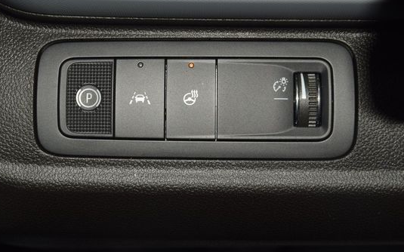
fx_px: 1107
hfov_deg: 20.7
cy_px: 105
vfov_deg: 13.0
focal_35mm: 101
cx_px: 182
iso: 100
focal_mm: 55
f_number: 8
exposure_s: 1/60
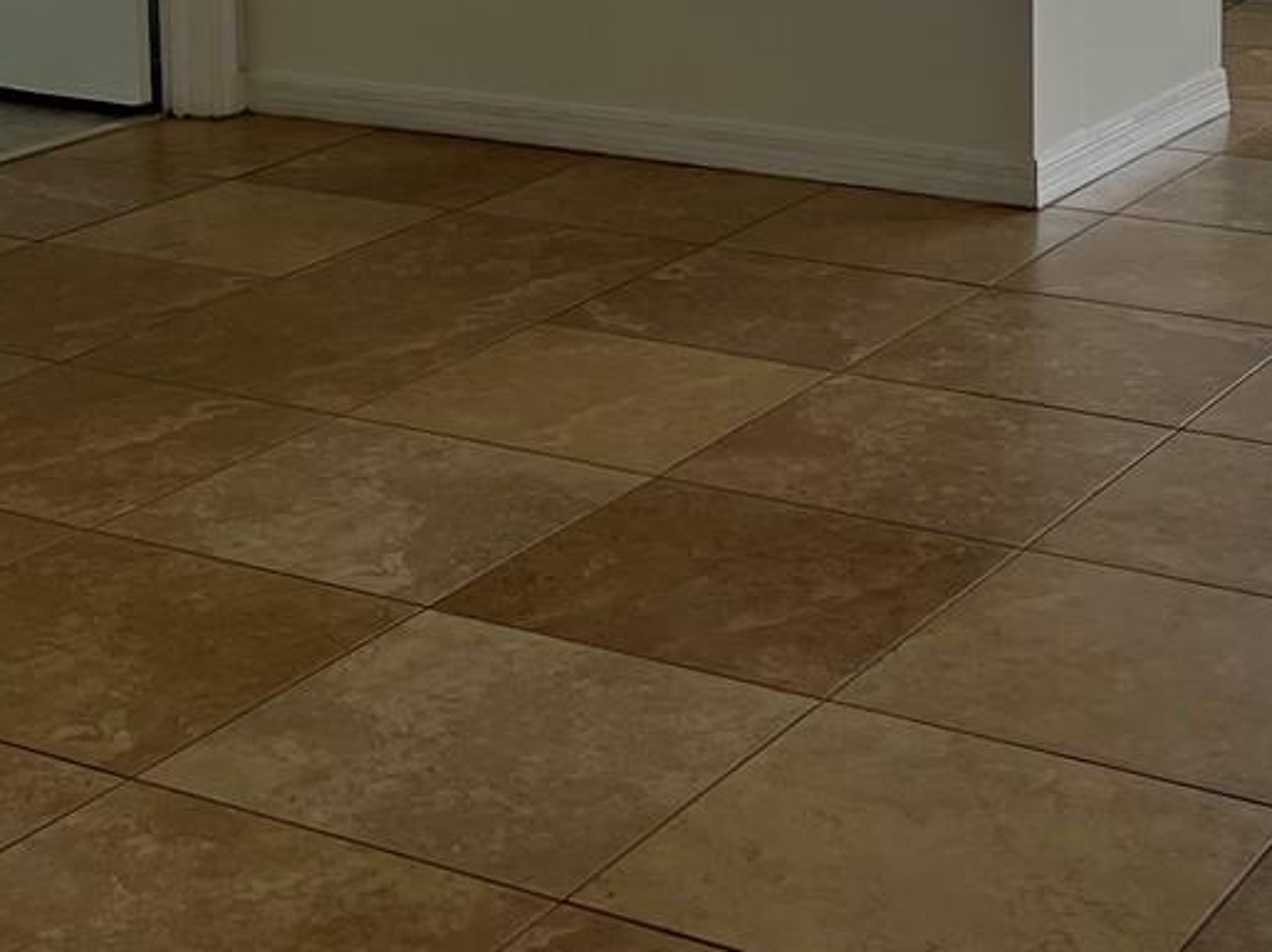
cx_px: 609
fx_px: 2975
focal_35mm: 81
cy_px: -116
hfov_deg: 24.1
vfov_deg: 17.5
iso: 50
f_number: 1.5
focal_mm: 5.7
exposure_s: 1/268
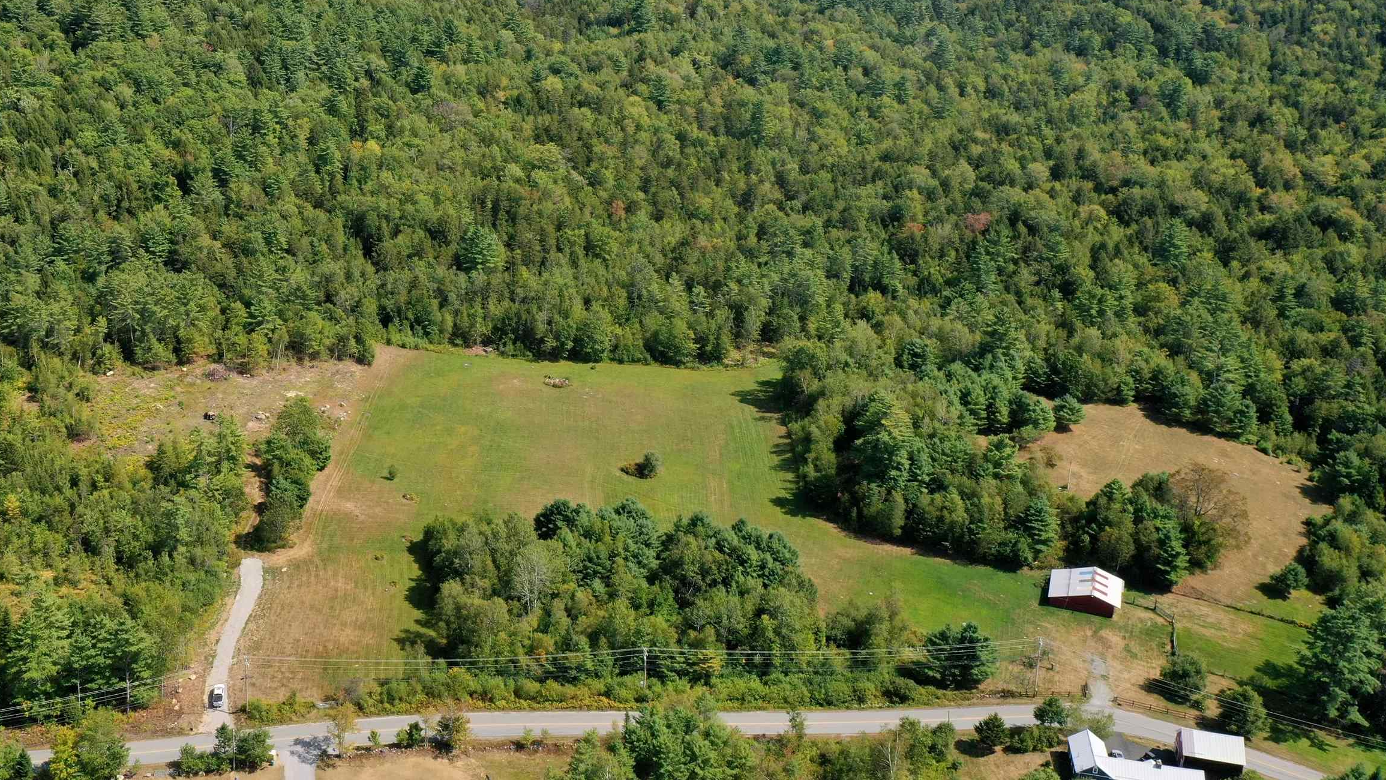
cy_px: 233
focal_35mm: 39
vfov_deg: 30.1
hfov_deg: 50.7
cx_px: 472
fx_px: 1433
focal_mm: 10.26
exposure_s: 1/500
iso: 100
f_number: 5.6
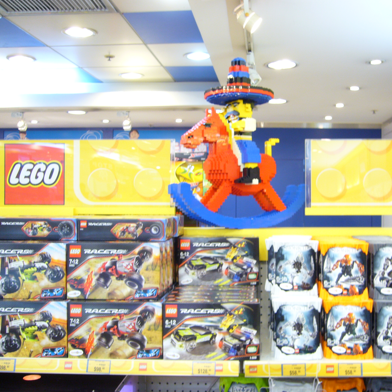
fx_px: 538
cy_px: 196
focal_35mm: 42
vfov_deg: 40.0
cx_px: 243
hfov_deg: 39.8
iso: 100
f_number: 2.8
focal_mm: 5.8
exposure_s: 1/8
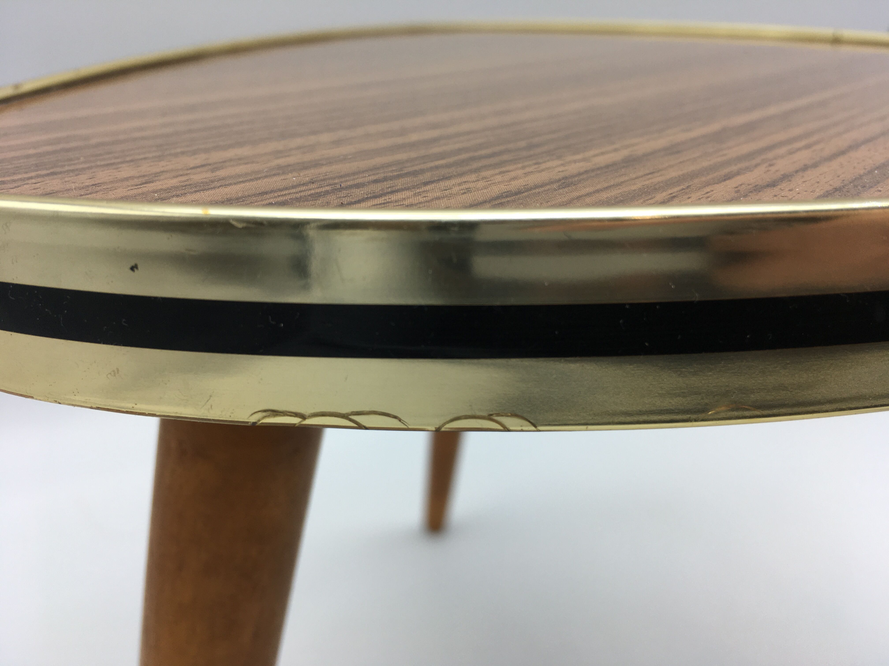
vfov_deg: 48.2
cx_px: 444
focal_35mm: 29
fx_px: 745
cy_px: 333
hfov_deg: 61.7
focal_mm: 4.15
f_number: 2.2
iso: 25
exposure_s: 1/176
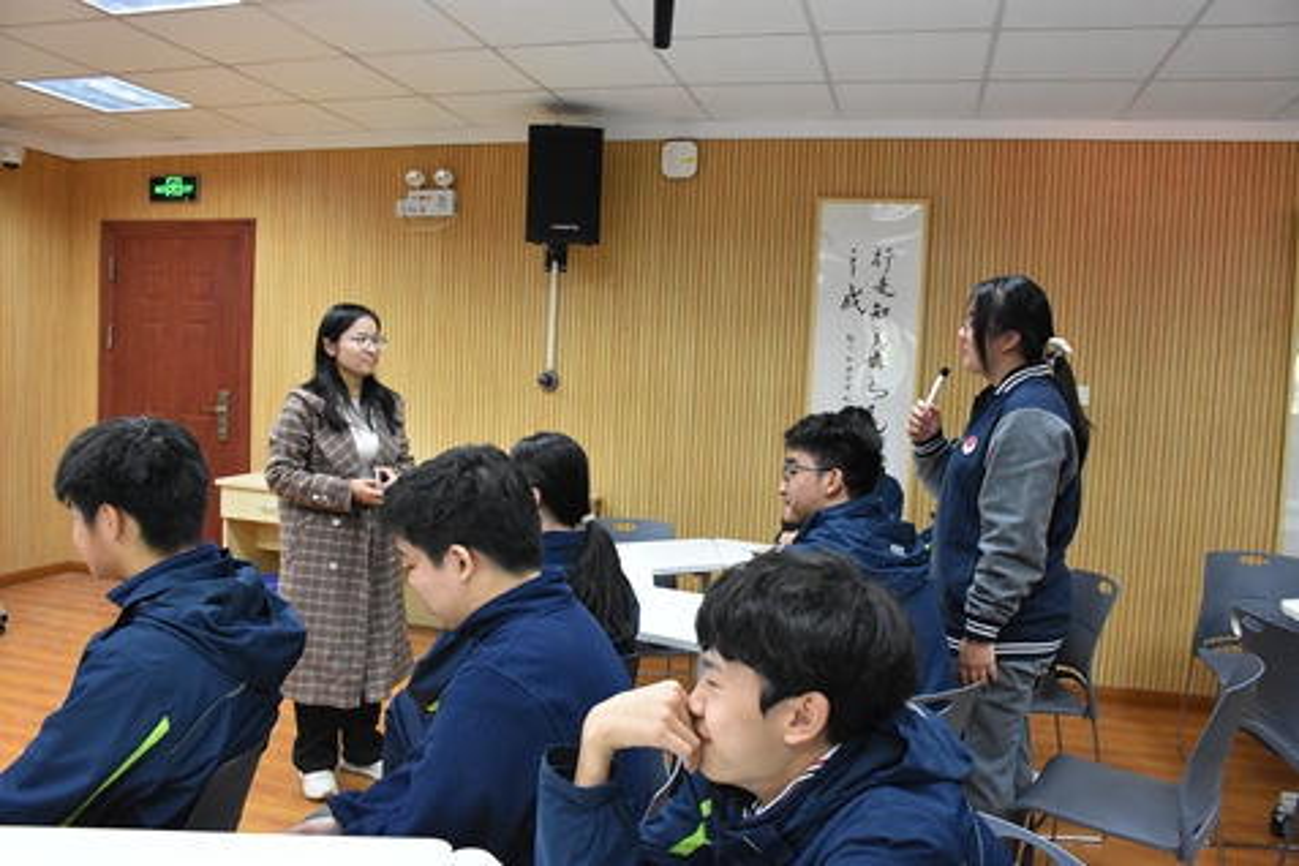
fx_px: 974
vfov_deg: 47.9
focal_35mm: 27
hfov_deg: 67.4
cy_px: 433
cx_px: 650
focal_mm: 18
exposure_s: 1/125
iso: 3200
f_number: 5.6
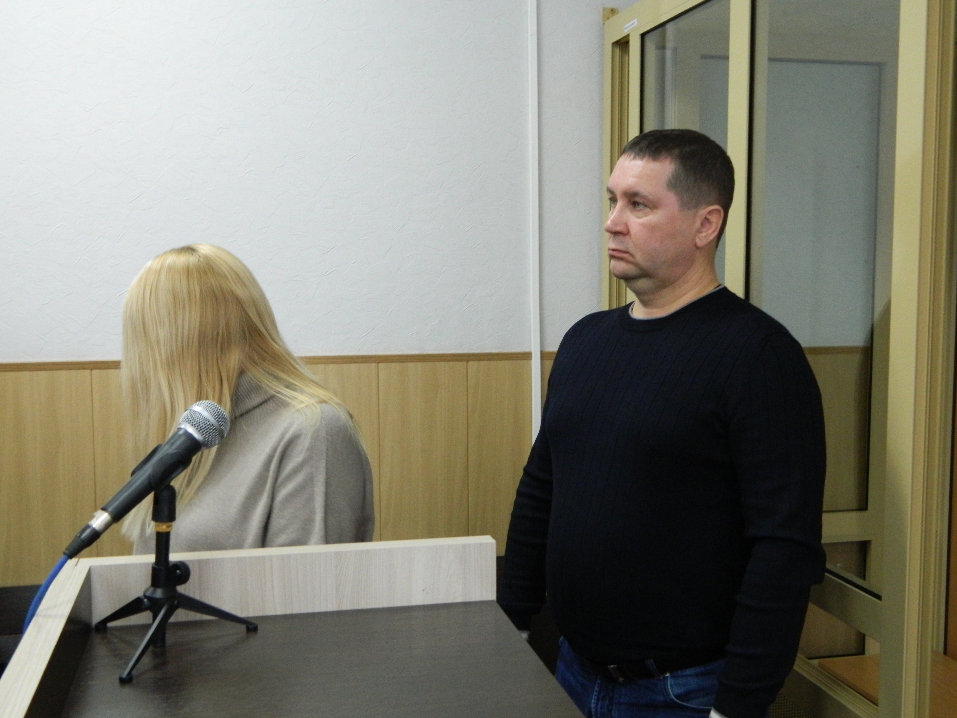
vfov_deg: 35.1
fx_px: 1133
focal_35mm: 41
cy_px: 359
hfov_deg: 45.8
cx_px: 478
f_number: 3.5
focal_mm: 7.3
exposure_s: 1/40
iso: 400
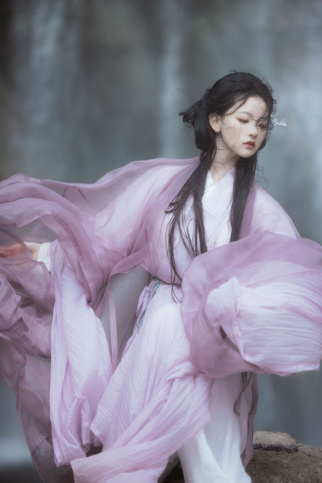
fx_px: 2039
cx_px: 161
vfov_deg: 13.5
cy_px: 242
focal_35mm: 152
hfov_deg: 9.0
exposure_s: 1/640
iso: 320
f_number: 2.8
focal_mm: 153
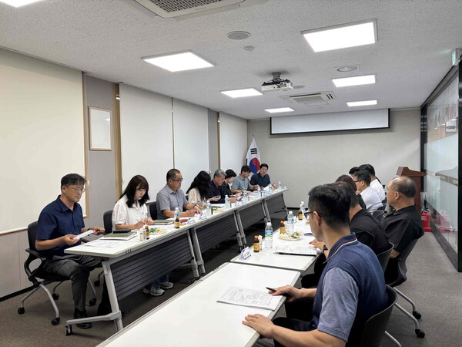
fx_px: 347
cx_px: 231
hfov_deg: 67.3
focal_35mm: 26
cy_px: 174
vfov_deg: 53.1
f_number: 1.6
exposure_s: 1/120
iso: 80
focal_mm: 5.96
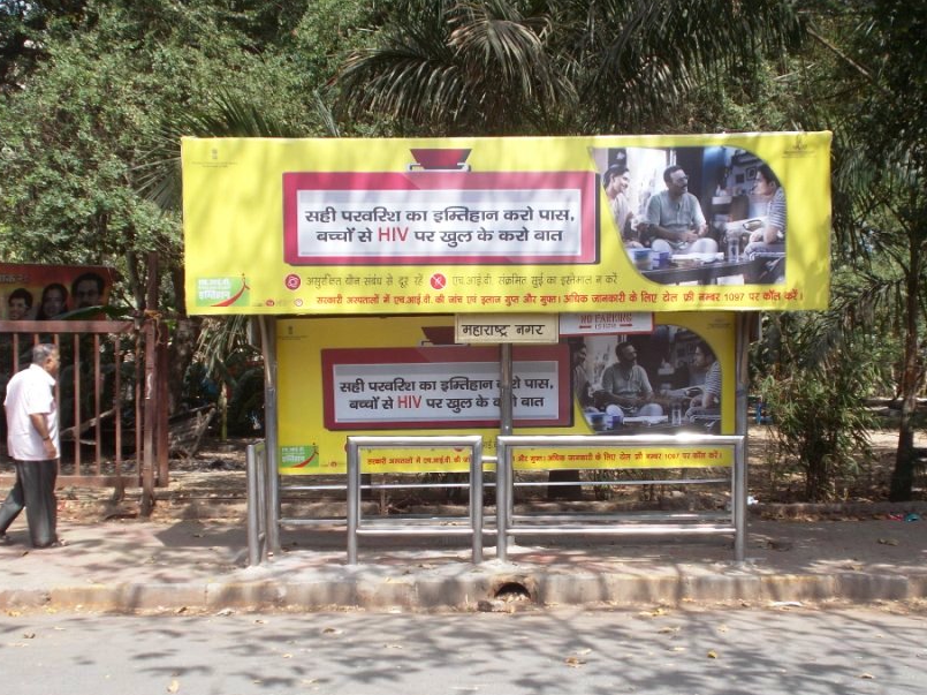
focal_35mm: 56
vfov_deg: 26.0
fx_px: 1499
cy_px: 436
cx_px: 503
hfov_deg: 34.3
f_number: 4.2
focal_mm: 7.9
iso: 80
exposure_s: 1/320
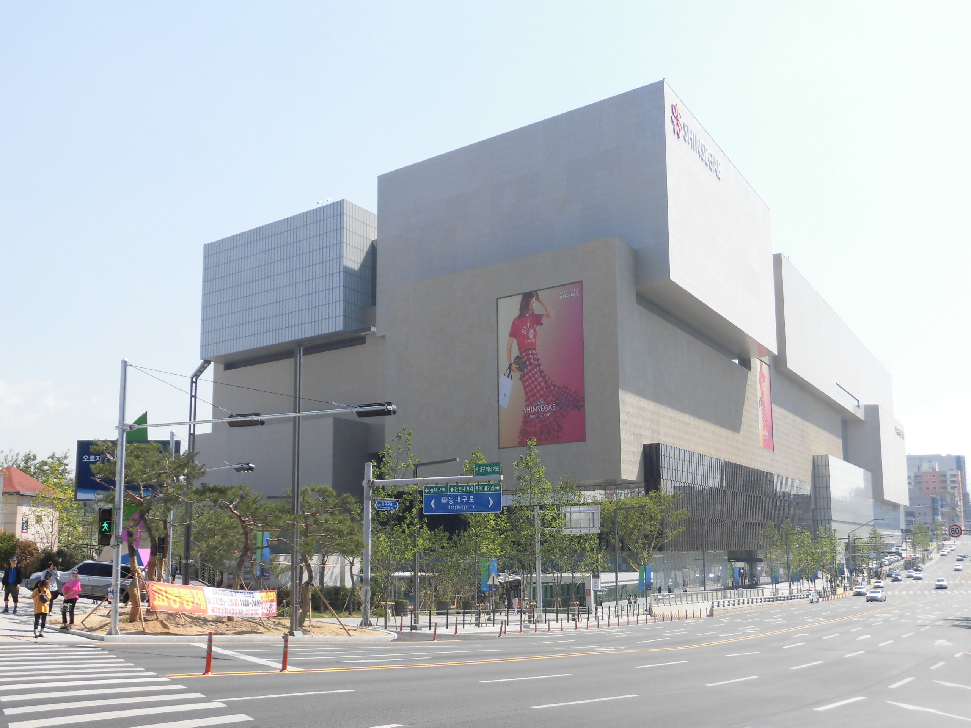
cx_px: 486
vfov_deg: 33.6
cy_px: 364
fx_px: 1206
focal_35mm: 43
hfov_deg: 43.9
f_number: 3.8
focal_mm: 7.72
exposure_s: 1/640
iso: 100
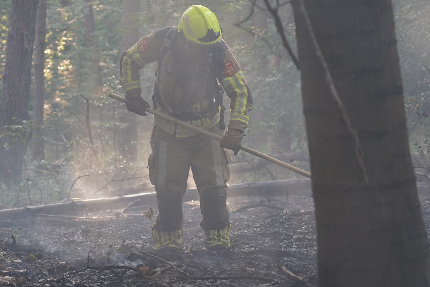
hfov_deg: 13.1
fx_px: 1875
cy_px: 126
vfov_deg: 8.7
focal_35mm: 157
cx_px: 151
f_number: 4
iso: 2000
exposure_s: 1/160
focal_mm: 105
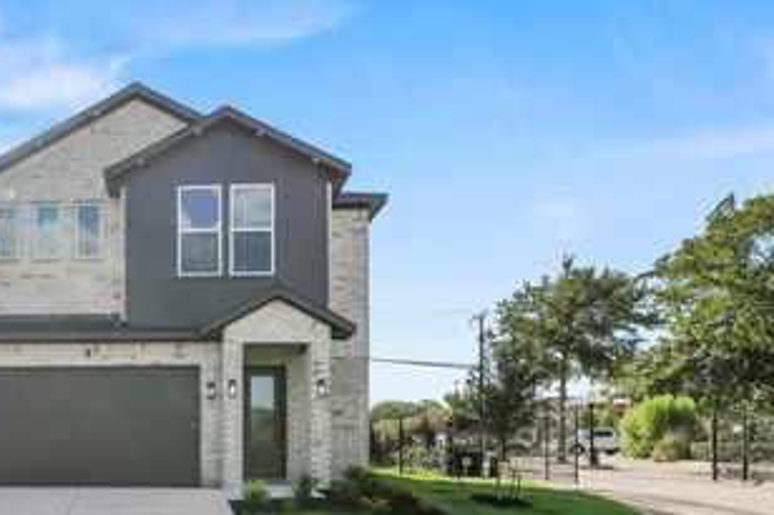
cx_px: 156
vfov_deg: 46.7
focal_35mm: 27
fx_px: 576
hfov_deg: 62.1
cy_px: 376
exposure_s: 1/400
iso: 125
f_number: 7.1
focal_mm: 11
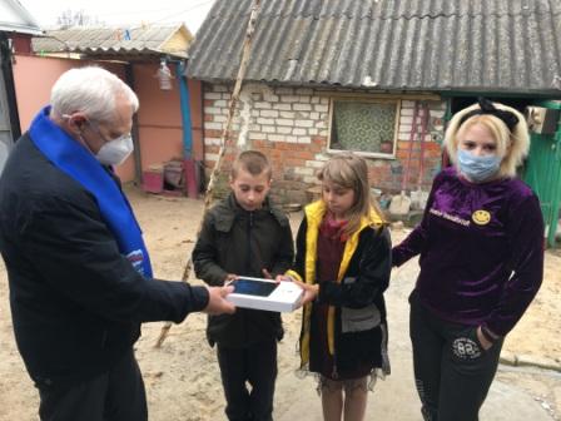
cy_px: 210
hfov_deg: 61.7
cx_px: 280
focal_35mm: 29
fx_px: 470
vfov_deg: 48.2
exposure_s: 1/100
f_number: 2.2
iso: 25
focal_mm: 4.15
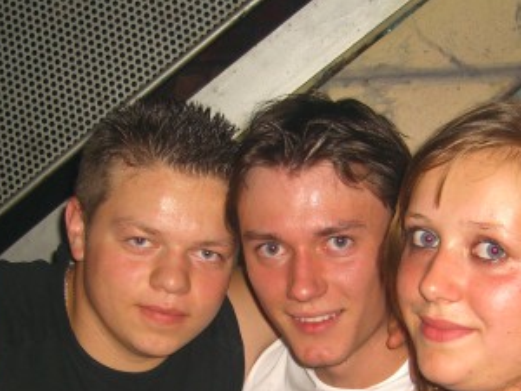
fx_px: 1144
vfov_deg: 18.9
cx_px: 278
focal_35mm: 76
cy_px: 384
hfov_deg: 25.7
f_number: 2.8
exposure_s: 1/60
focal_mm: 7.9
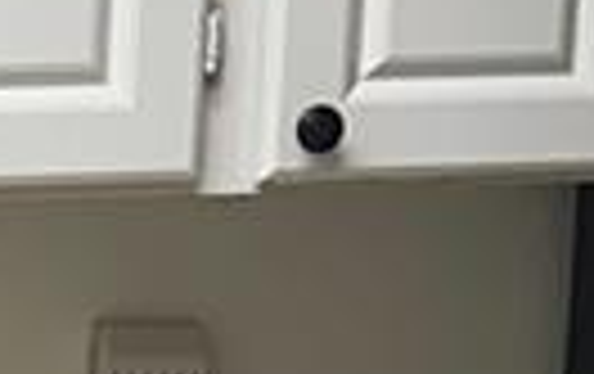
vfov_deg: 5.5
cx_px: -1026
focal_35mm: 231
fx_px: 3746
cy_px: 910
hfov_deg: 8.1
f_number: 1.78
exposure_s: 1/120
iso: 125
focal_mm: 6.86
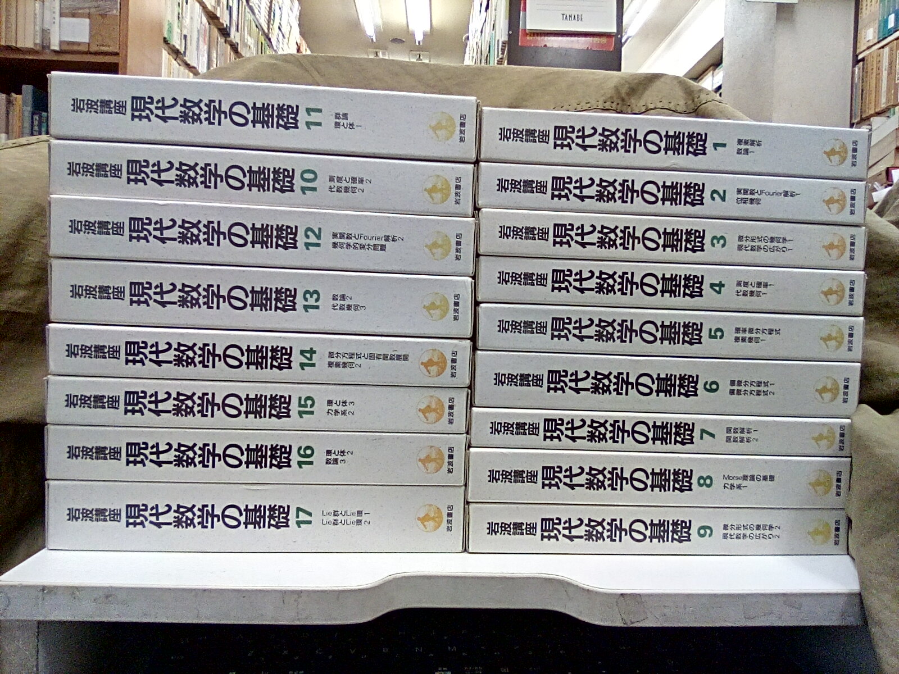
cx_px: 450
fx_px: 727
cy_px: 337
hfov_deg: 63.4
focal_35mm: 28
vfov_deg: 49.7
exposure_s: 1/33.3
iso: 113
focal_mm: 2.27
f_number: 2.2
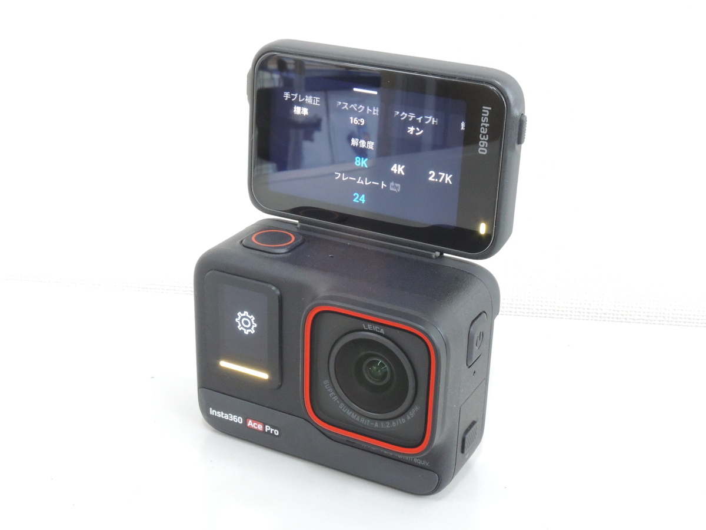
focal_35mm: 55
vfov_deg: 26.6
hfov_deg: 34.9
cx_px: 353
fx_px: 1122
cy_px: 265
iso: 800
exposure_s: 1/10
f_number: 8
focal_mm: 9.9
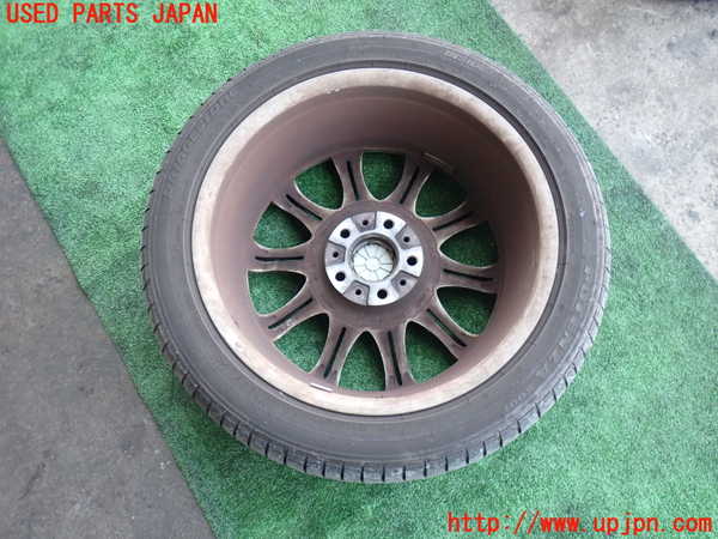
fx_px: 622
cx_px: 359
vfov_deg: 46.8
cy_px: 270
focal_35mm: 30
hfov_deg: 60.0
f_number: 2.3
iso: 200
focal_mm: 5.4
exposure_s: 1/80
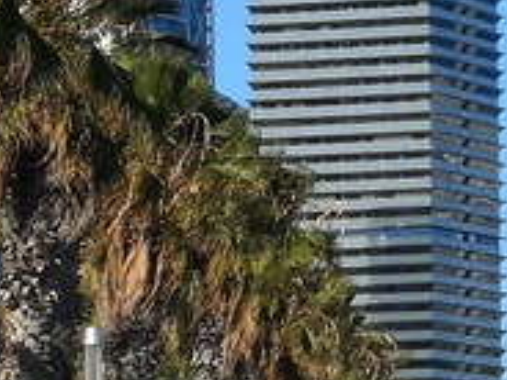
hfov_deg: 5.0
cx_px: 488
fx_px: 5785
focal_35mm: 395
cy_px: 383
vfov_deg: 3.8
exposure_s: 1/1701
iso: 50
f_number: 2.4
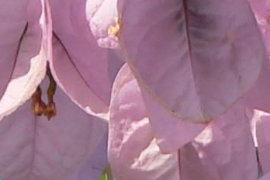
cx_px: 208
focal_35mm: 1078
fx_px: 8084
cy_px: -40
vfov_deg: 1.3
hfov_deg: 1.9
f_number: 4
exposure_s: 1/500
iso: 80
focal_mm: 23.5
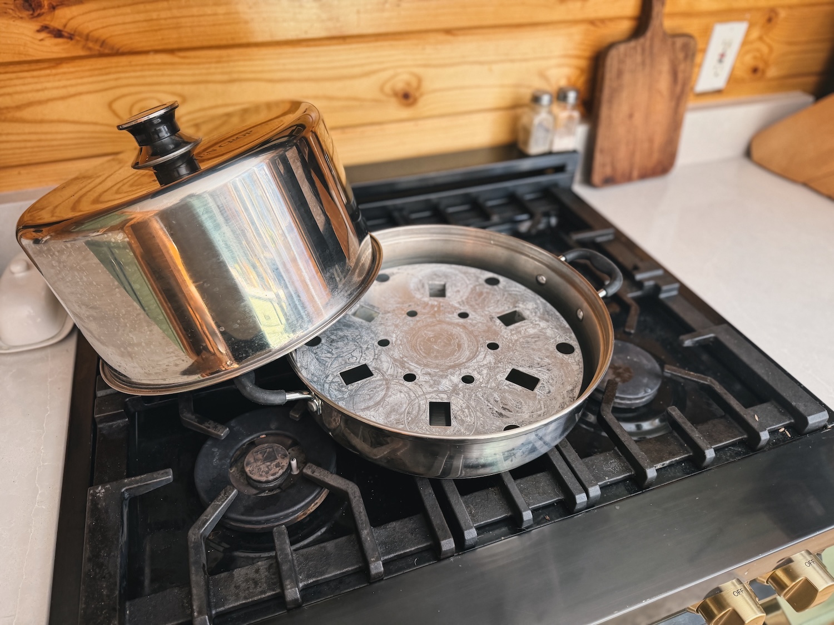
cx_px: 417
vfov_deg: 56.8
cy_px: 312
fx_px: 578
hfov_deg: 71.6
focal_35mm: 24
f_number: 1.78
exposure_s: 1/105
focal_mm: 6.76
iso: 200
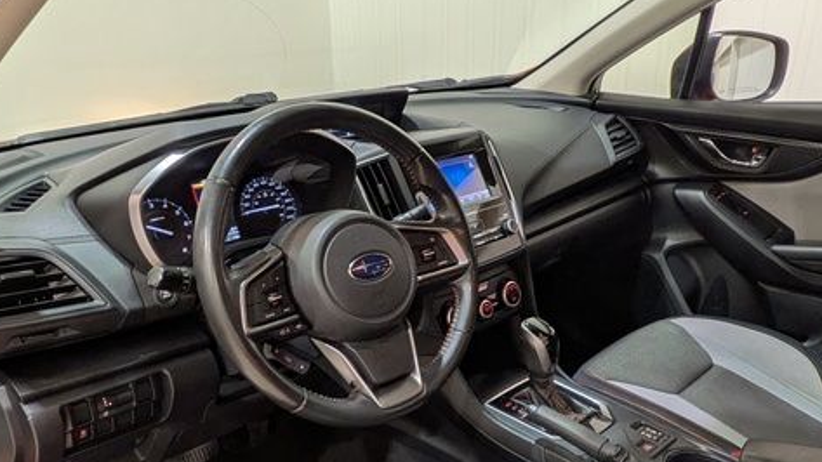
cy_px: 351
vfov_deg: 34.8
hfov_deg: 59.5
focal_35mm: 33
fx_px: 719
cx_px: 391
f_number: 2.2
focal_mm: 1.83
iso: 91
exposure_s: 1/50
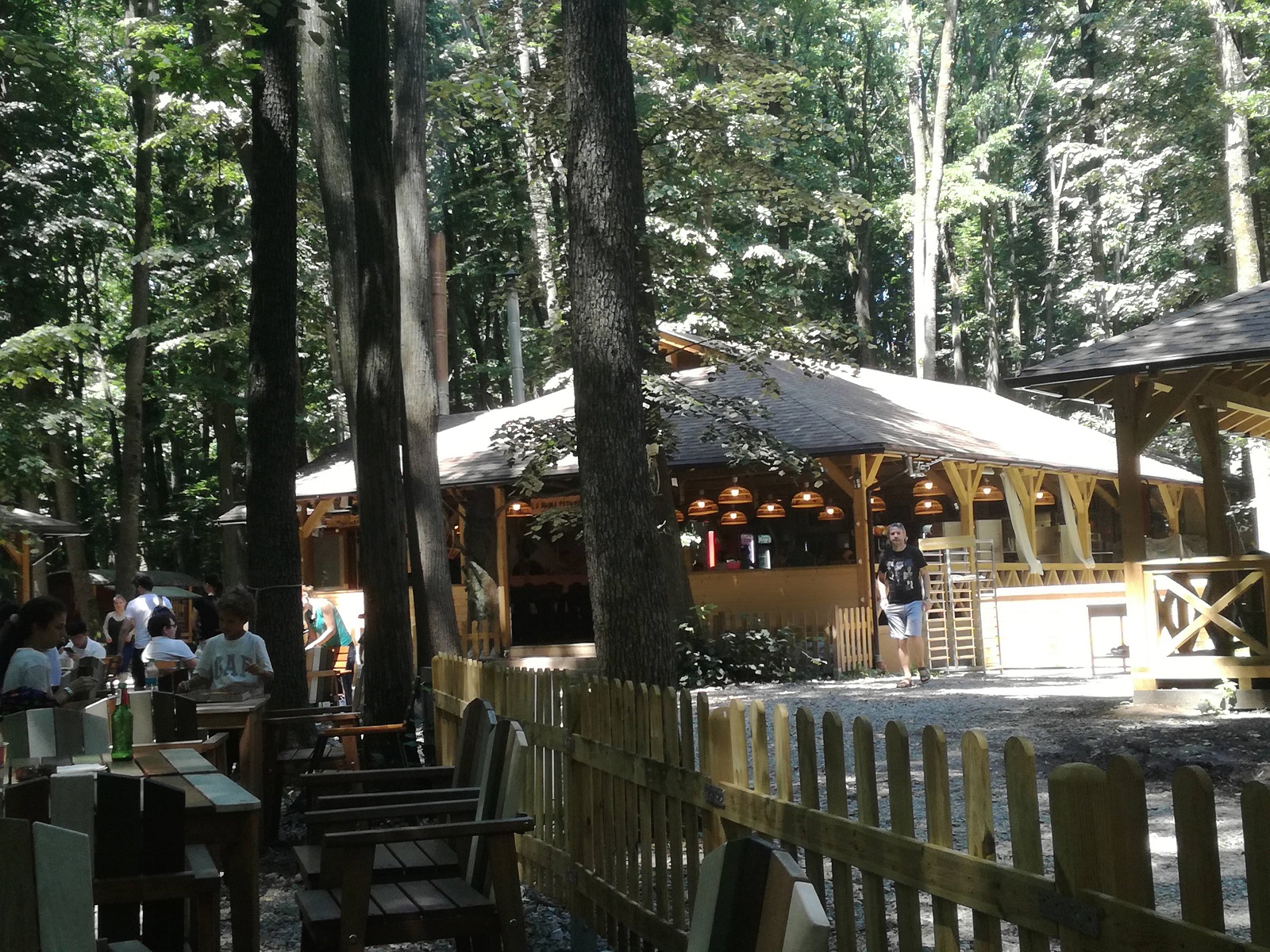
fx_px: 1798
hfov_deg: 38.9
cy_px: 476
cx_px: 635
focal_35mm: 49
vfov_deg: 29.7
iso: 64
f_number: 2
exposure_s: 1/120
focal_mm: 3.79
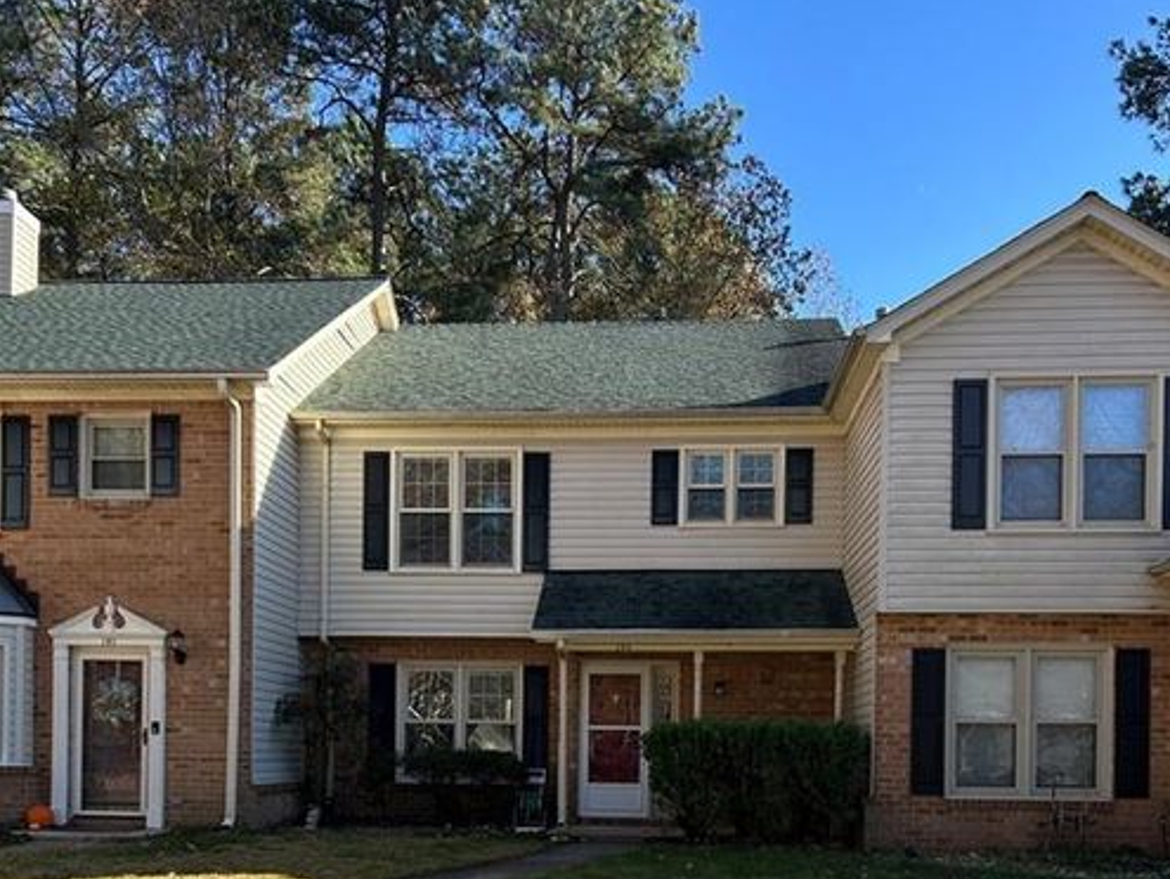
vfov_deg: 38.7
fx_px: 1184
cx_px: 589
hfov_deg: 52.6
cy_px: 741
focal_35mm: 35
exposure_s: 1/1377
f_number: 1.5
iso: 50
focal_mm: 5.7
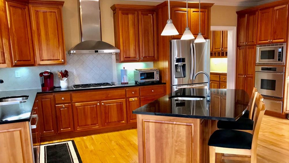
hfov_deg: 62.6
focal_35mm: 31
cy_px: 101
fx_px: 238
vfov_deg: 37.6
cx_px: 143
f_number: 1.8
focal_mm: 3.99
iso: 40
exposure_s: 1/40
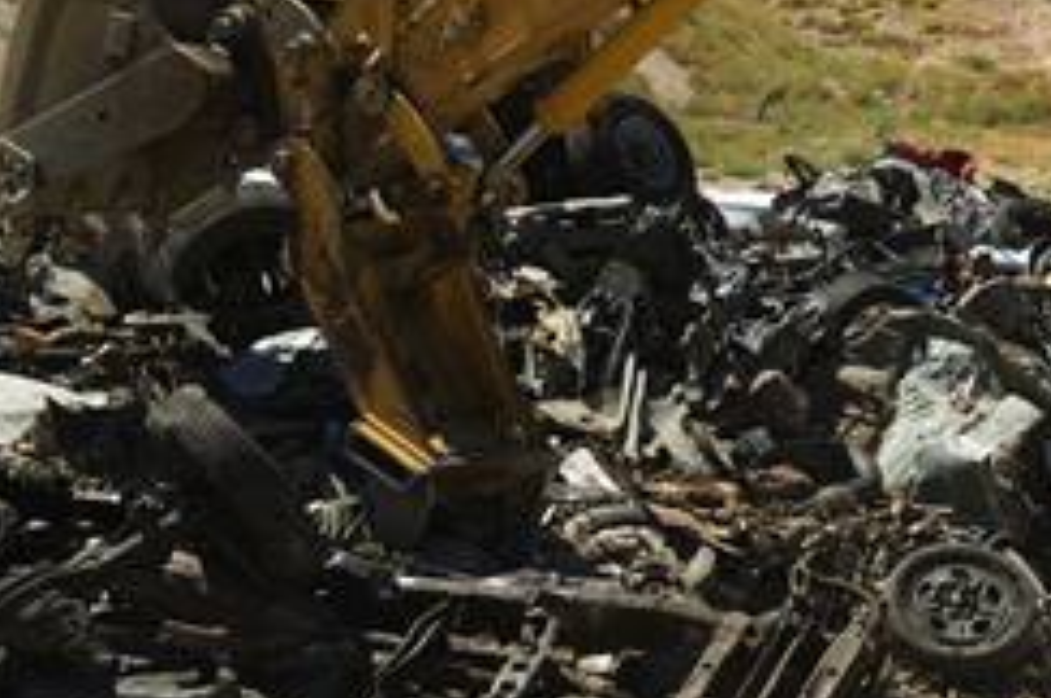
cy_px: 267
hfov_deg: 19.3
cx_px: 1189
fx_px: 2945
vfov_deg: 13.5
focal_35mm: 101
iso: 100
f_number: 5.6
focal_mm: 41
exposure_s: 1/200
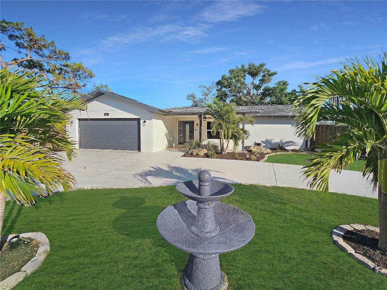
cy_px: 145
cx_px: 194
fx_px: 145
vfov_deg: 89.9
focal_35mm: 13
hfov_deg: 106.2
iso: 50
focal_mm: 2.2
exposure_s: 1/3333
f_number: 2.2
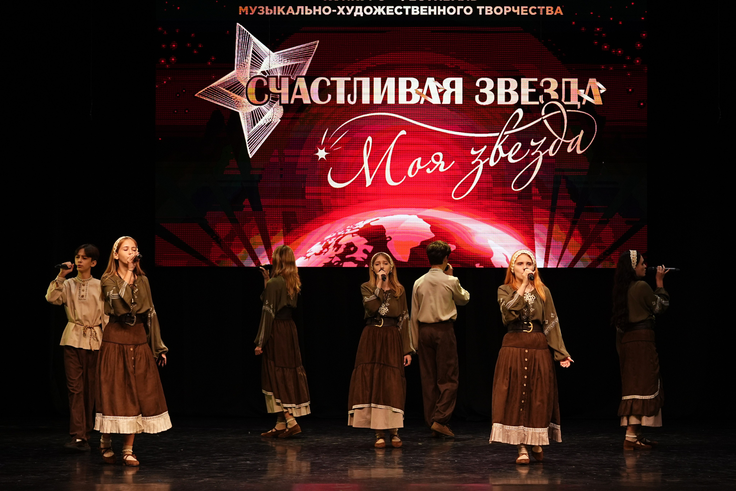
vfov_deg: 13.0
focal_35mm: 105
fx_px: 2147
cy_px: 246
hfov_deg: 19.5
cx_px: 368
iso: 800
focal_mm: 70
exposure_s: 1/400
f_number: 2.8
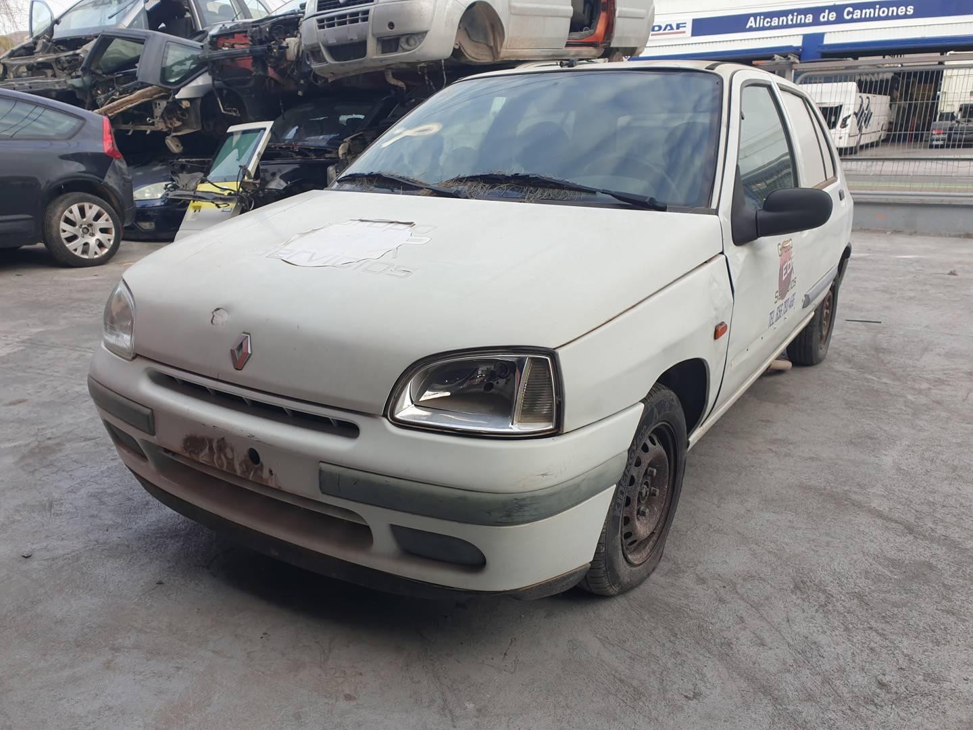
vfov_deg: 53.1
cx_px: 486
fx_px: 731
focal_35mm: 26
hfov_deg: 67.3
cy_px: 365
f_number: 2.4
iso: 50
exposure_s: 1/134
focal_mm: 4.3
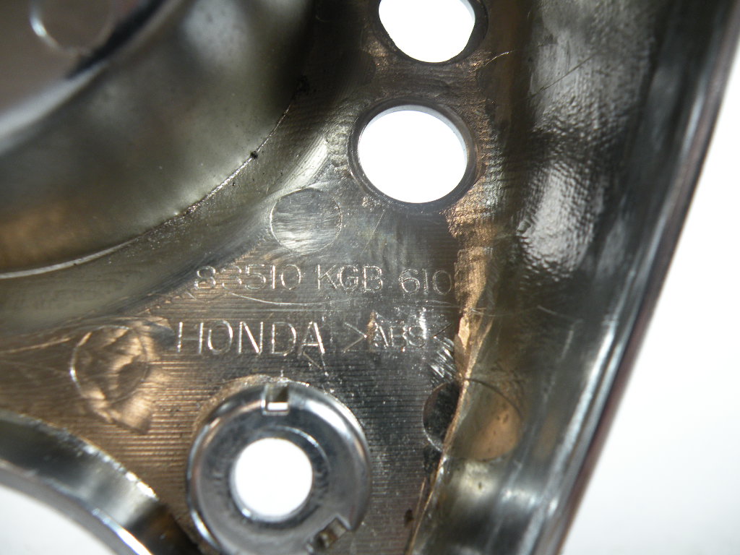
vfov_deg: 51.4
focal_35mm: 27
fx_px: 577
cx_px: 370
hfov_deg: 65.3
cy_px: 278
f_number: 2.8
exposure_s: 1/61
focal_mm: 4.7
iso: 96
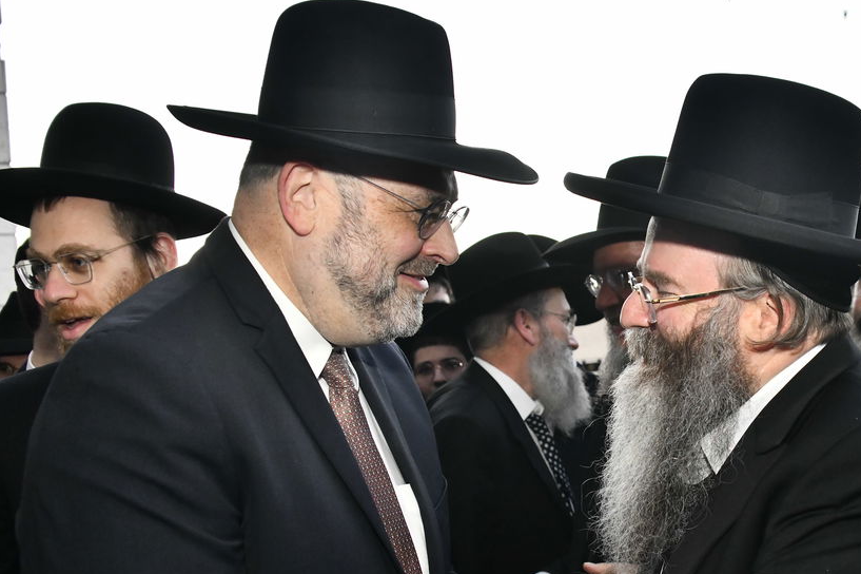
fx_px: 1147
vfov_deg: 27.9
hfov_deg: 39.8
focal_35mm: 48
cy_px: 387
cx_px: 668
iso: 1600
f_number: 5
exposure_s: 1/250
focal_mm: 28
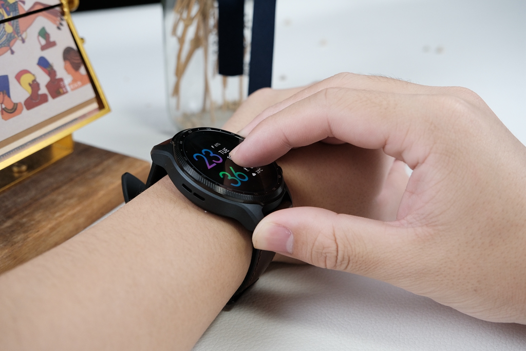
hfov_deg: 49.5
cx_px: 263
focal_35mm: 39
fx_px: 570
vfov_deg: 34.2
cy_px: 176
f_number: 5.6
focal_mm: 26
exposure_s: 1/100
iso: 1600
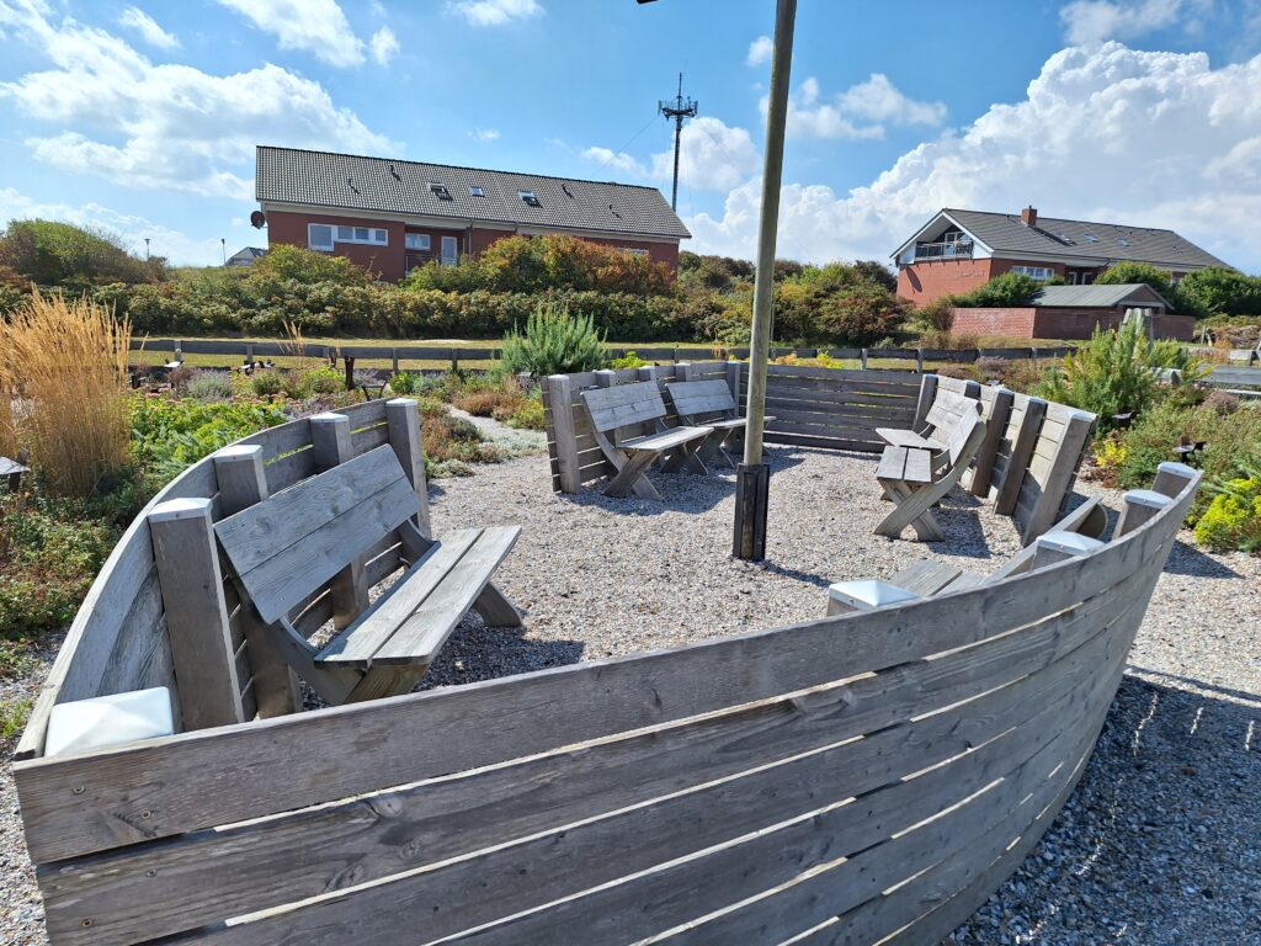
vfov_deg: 58.9
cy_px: 473
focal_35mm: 23
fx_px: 838
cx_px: 630
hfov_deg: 73.9
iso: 40
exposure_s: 1/4219
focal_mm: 5.54
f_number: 1.8
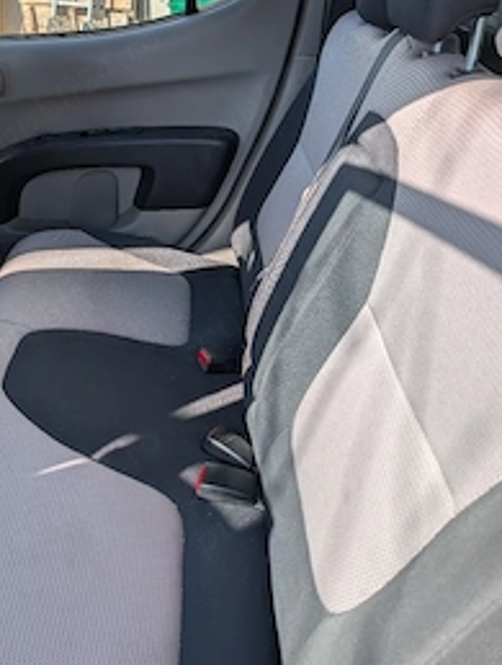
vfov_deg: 50.0
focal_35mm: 37
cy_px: 320
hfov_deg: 37.9
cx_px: 129
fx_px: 712
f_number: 1.68
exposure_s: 1/714
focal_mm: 6.9
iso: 21
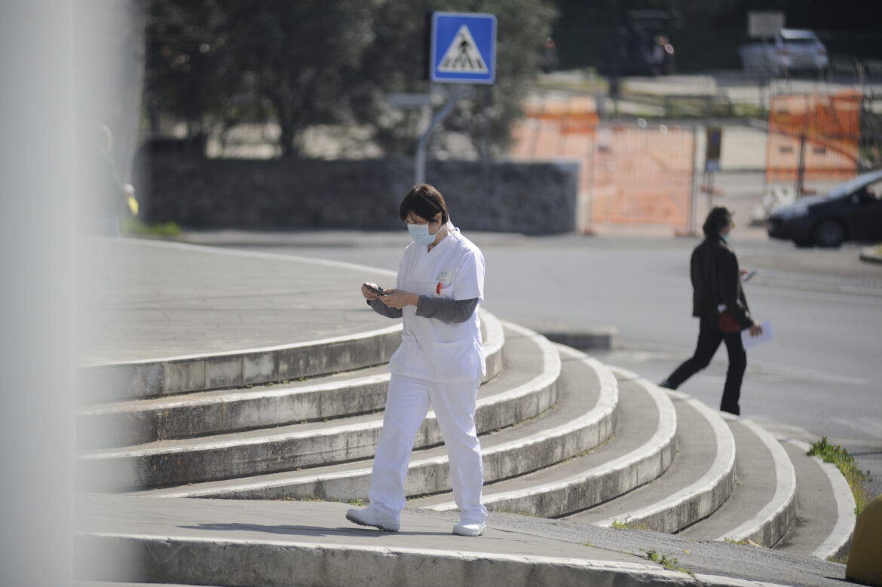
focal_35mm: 200
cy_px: 294
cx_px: 441
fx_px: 4898
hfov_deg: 10.3
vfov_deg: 6.9
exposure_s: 1/4000
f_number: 2.8
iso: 400
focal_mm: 200
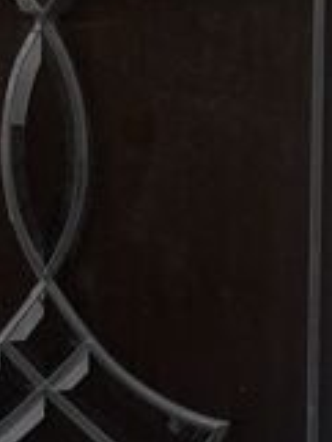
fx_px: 2478
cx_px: 176
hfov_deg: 7.7
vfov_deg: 9.7
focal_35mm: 194
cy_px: 780
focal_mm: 5.7
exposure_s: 1/452
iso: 50
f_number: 1.5
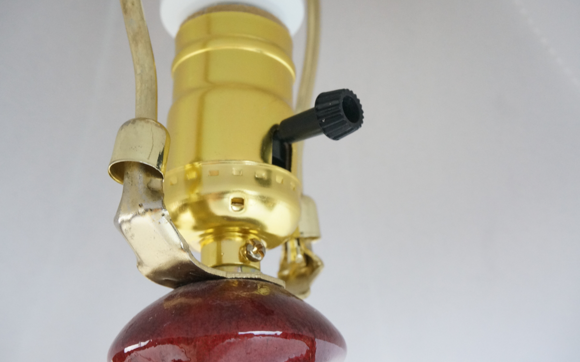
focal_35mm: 48
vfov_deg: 27.1
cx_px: 289
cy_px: 176
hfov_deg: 42.2
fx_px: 751
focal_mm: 31
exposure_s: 1/60
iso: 2500
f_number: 9
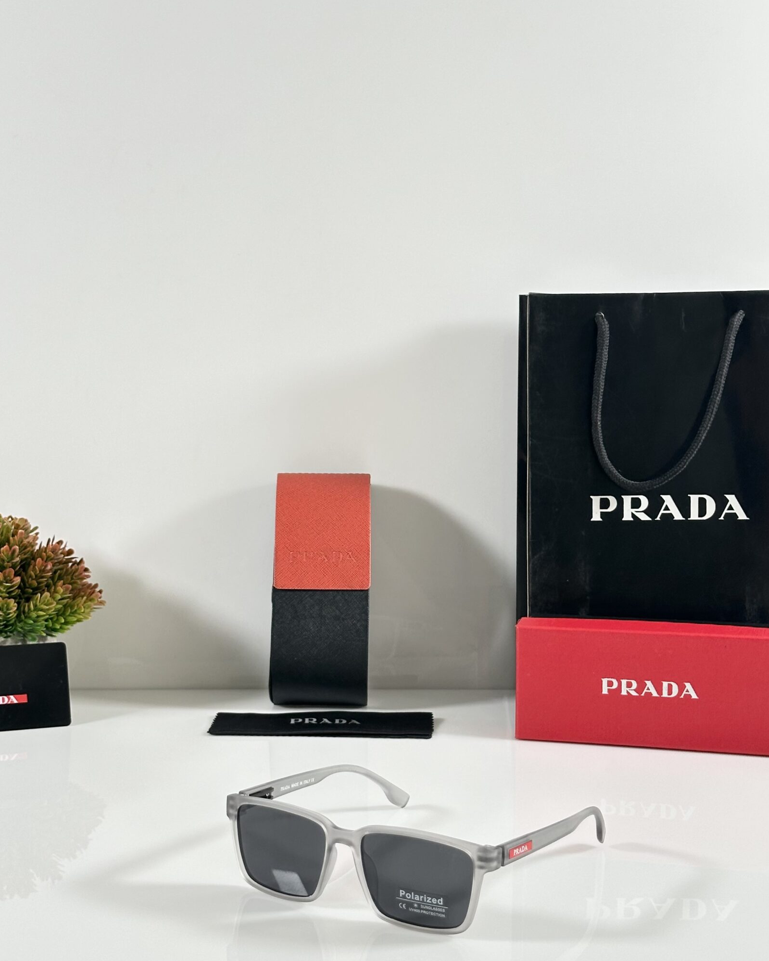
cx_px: 370
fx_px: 1707
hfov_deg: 25.4
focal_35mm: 60
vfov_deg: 31.4
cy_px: 498
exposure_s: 1/100
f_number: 1.78
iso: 100
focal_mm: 6.86
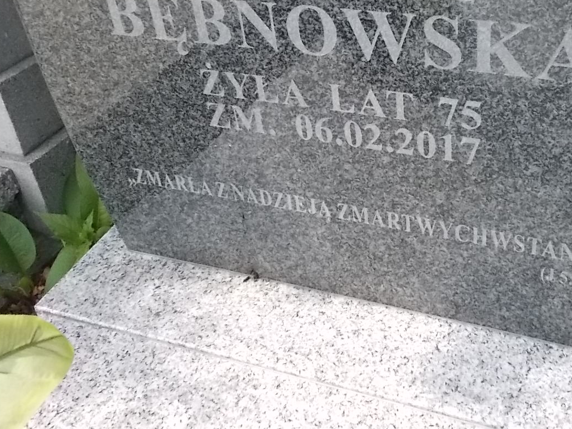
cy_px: 103
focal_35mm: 40
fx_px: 661
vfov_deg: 35.1
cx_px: 397
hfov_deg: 45.8
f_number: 8
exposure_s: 1/250
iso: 400
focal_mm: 4.6
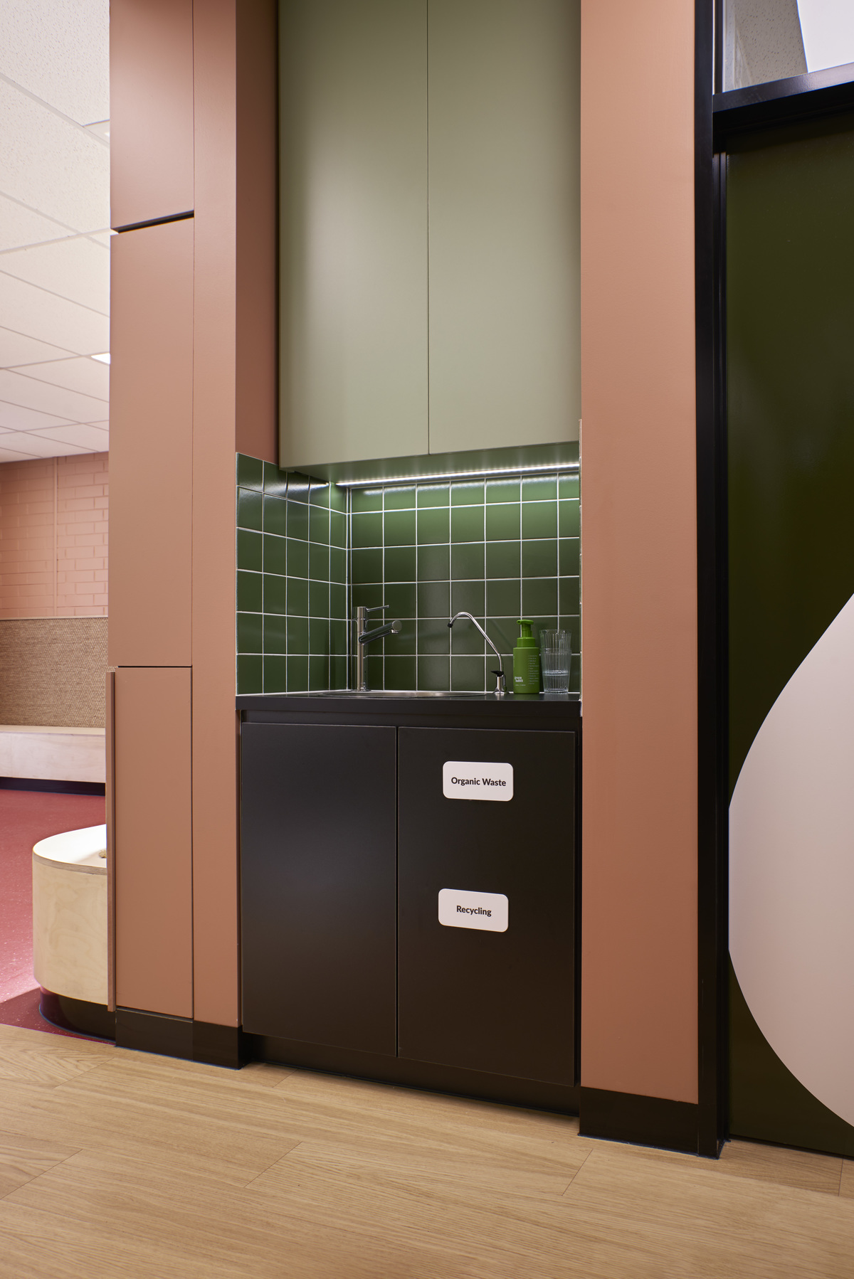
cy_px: 640
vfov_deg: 61.9
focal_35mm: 30
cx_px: 427
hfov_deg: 43.6
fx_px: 1067
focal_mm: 30
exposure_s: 1/2
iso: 100
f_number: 10
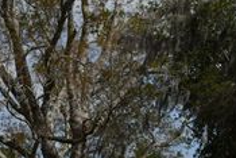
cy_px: 221
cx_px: -4
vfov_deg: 8.4
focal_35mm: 161
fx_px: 1056
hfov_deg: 12.6
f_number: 10
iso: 100
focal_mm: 22
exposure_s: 1/500
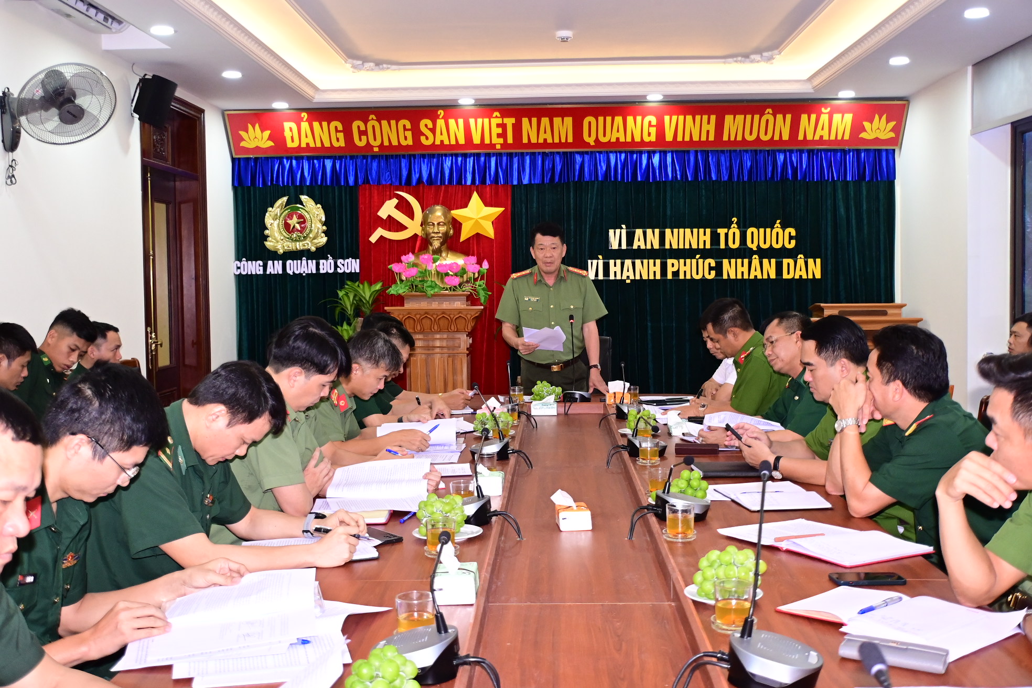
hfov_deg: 49.6
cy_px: 344
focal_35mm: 39
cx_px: 516
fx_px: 1118
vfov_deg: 34.2
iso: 2000
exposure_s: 1/200
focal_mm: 26
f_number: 3.8
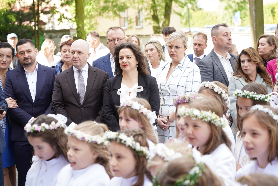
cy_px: 93
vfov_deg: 17.7
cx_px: 139
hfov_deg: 26.3
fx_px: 595
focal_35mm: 77
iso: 160
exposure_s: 1/100
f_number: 4.5
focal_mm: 77
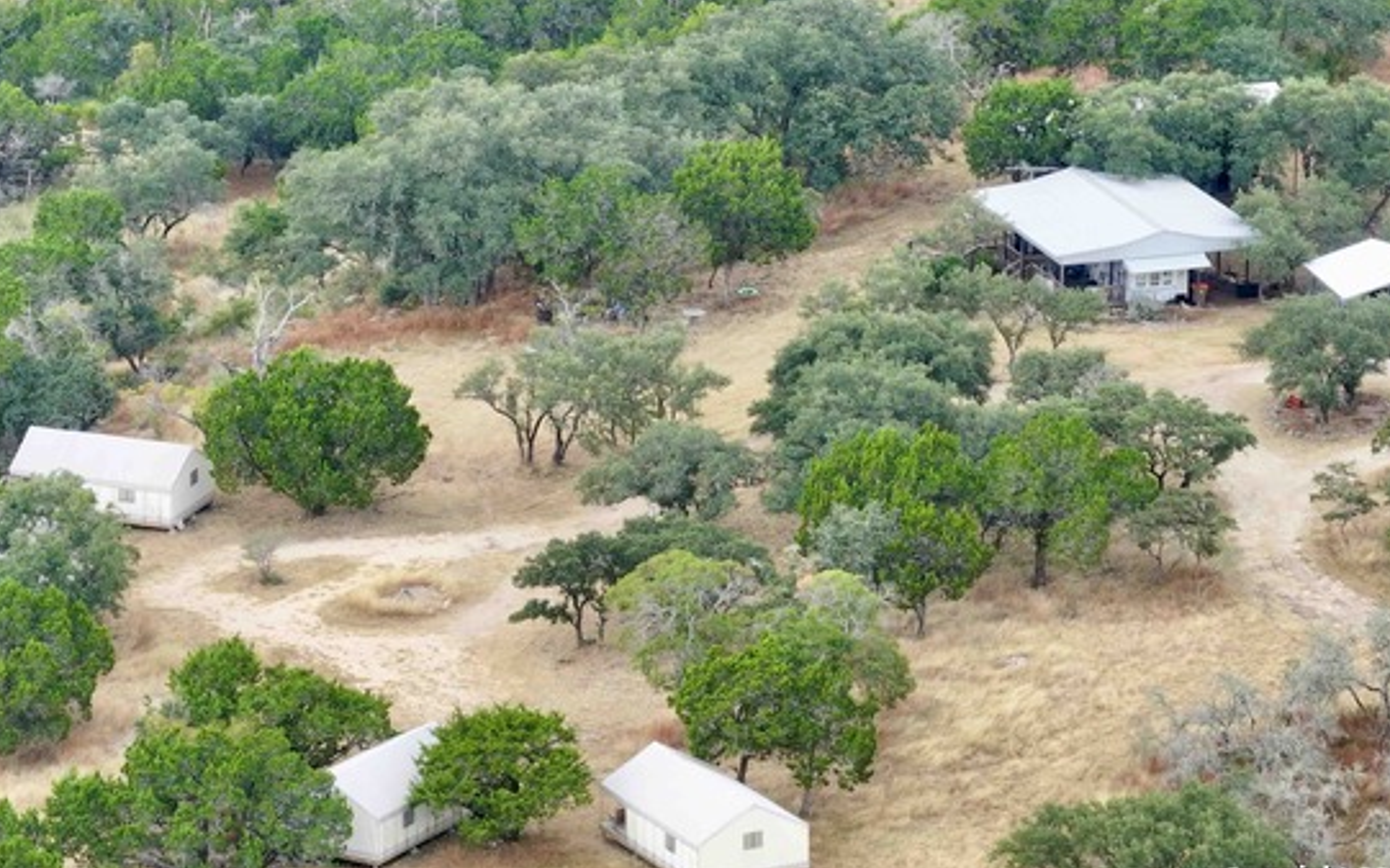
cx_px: 606
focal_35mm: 208
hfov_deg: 10.1
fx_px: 7879
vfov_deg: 6.3
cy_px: 306
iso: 100
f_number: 3.4
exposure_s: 1/100
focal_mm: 30.71
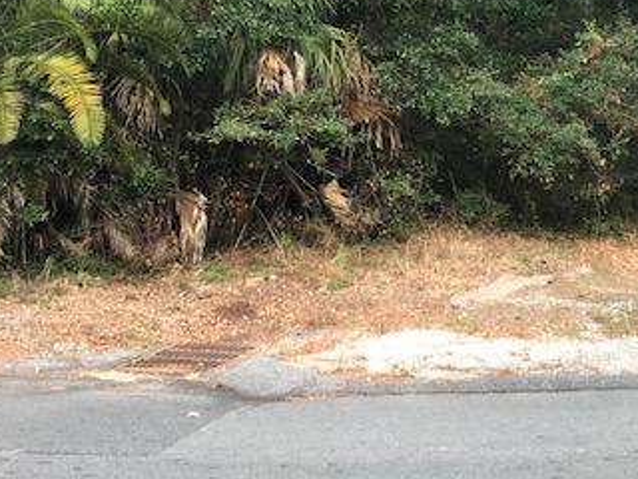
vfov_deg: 25.8
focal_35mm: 56
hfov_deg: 34.0
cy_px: 130
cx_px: 433
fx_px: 1032
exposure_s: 1/205
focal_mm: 3.99
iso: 20
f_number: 1.8
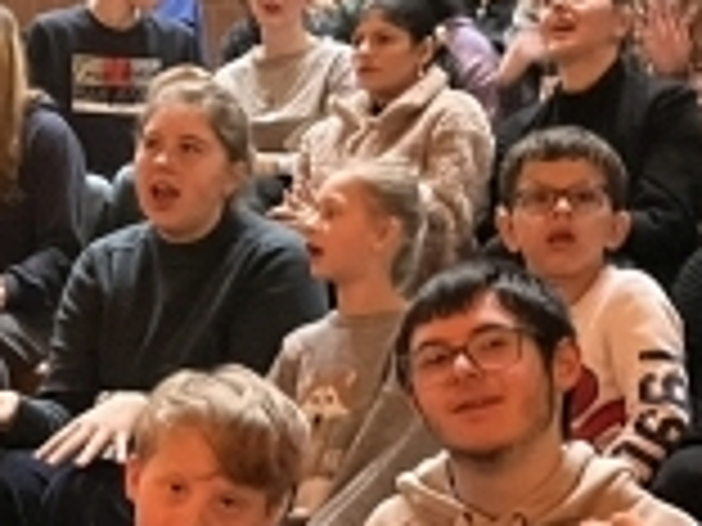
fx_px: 2170
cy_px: 378
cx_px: -50
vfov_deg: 13.8
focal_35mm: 107
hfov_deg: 17.8
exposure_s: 1/25
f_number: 1.6
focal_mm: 5.1
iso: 800
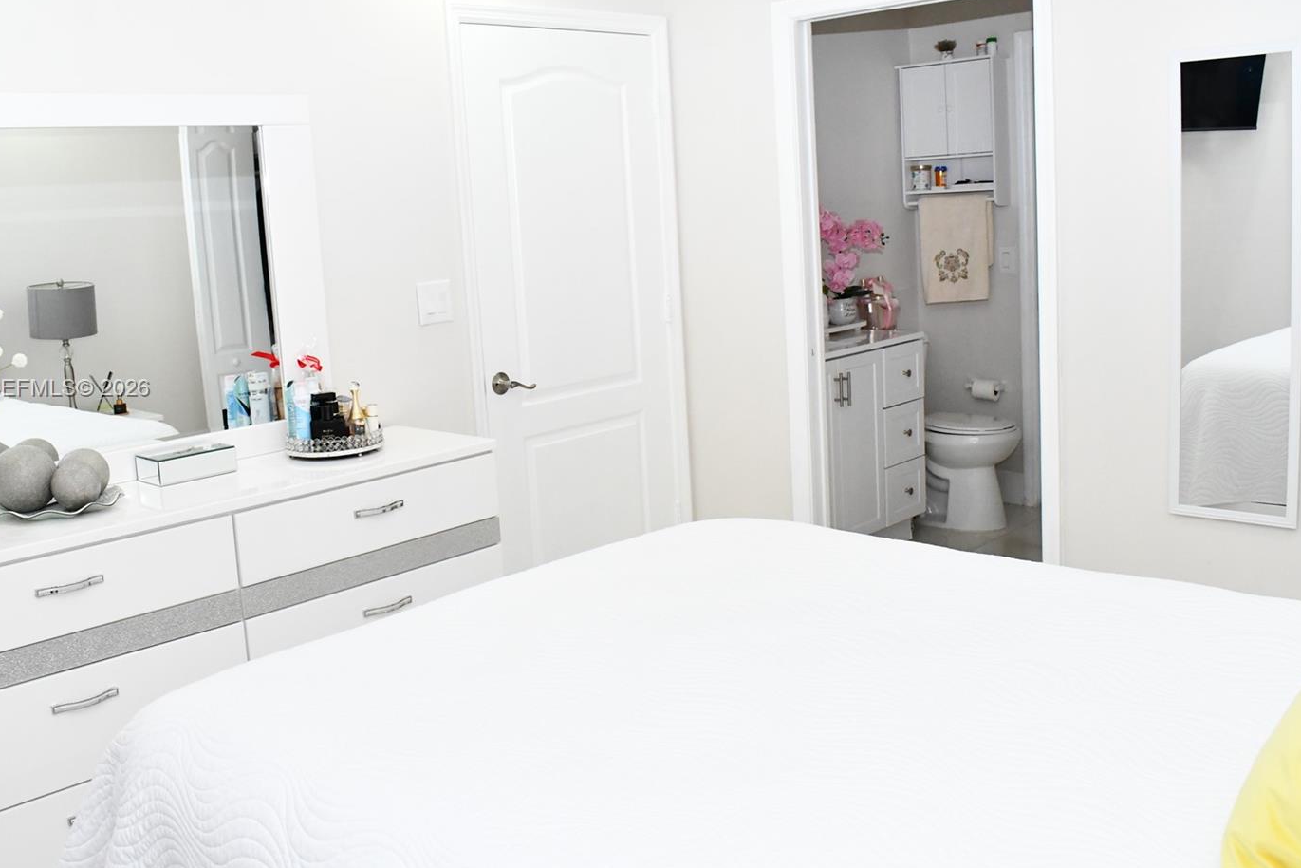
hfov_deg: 54.4
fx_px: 1265
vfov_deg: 37.8
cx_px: 613
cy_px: 389
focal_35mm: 35
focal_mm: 20
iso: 4000
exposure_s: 1/200
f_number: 7.1
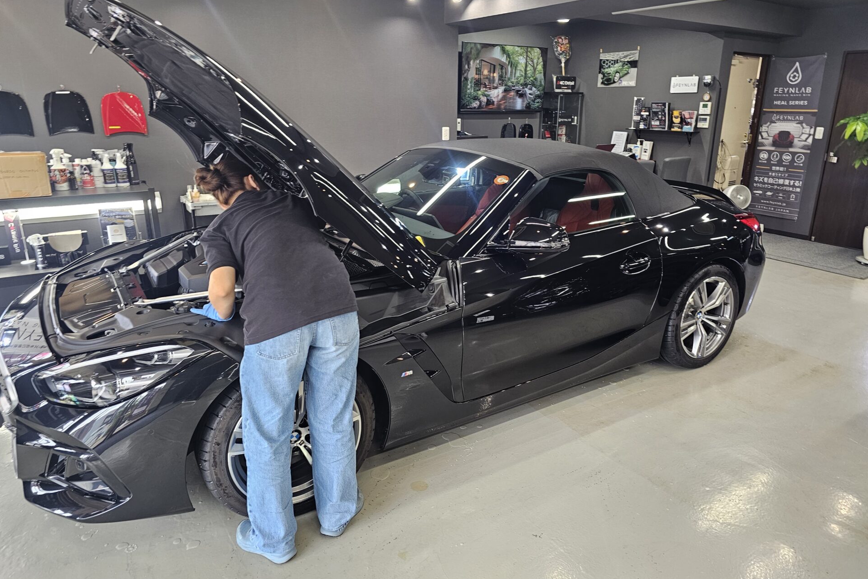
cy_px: 273
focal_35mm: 24
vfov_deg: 53.1
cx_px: 434
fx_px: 579
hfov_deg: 73.7
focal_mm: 6.3
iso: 125
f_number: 1.7
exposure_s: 1/100
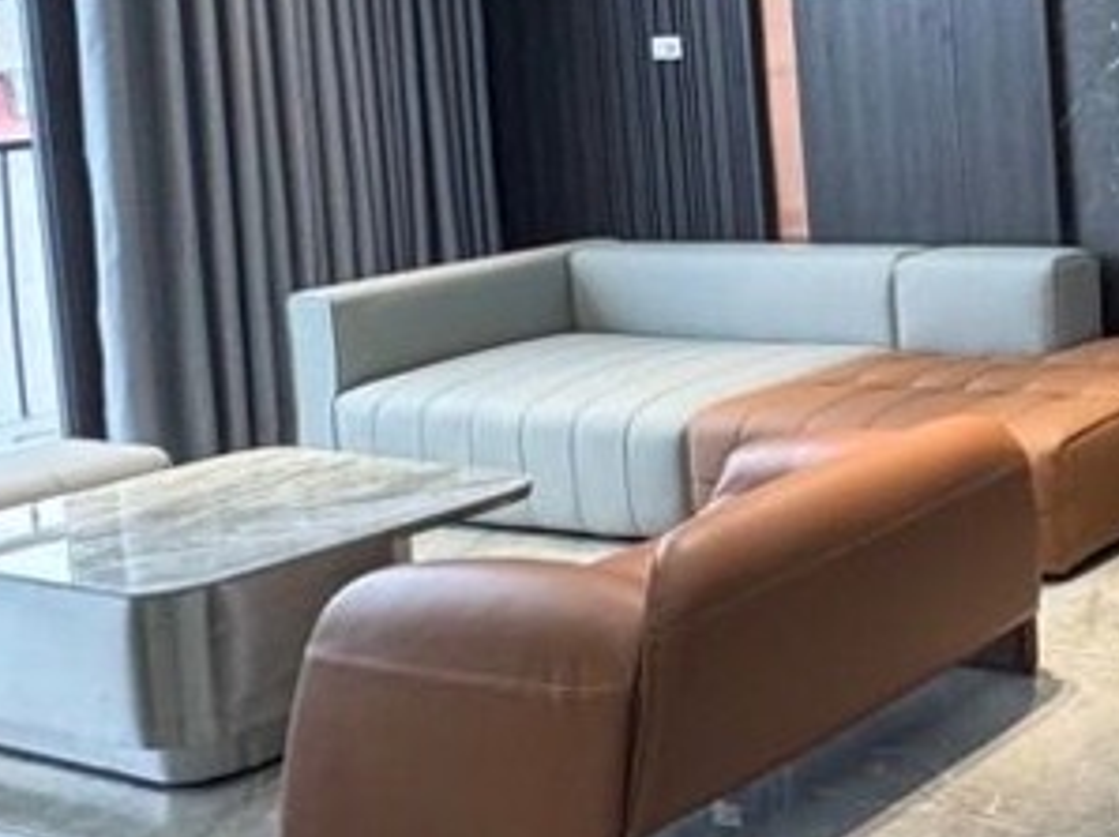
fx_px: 1518
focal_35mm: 47
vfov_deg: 29.2
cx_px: 1757
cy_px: 34
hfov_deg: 26.4
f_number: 2.2
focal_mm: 2.22
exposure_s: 1/50
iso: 160
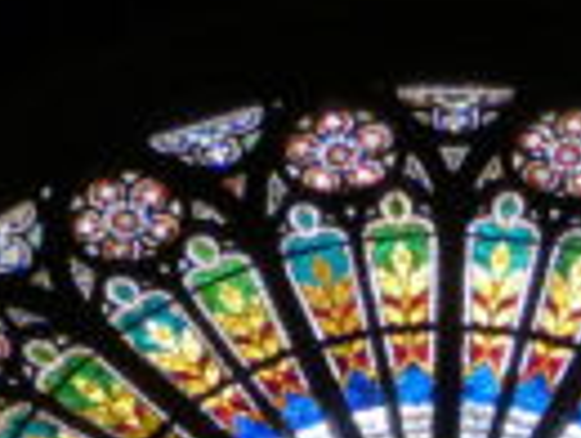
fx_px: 6289
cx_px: 420
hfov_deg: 5.3
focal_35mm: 374
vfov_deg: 4.0
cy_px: 599
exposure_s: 1/50
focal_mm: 20.1
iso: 400
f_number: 2.8
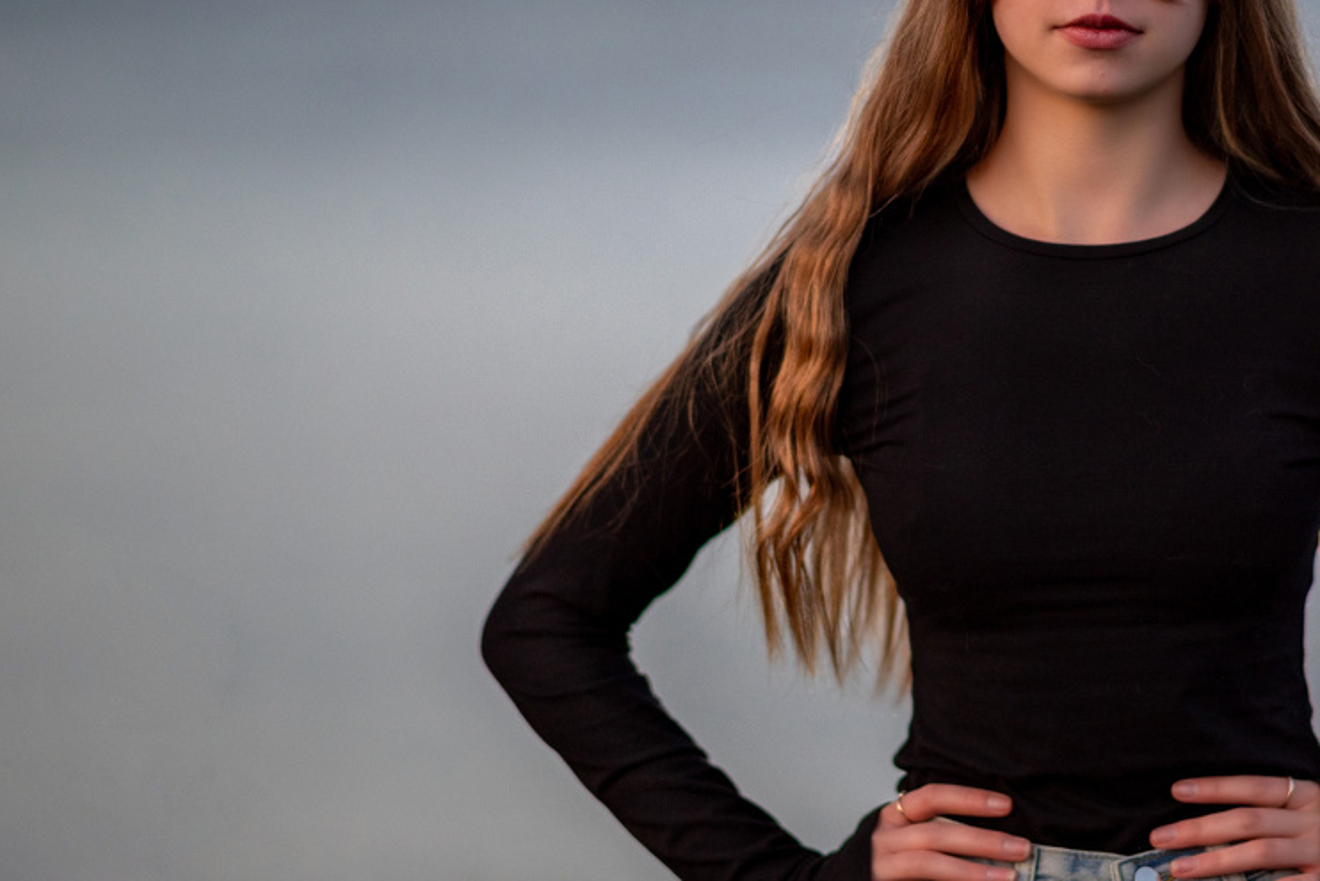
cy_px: 291
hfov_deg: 10.4
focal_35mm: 198
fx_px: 7261
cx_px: 1050
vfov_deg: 6.9
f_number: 1.4
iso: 200
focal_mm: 105
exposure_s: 1/1000
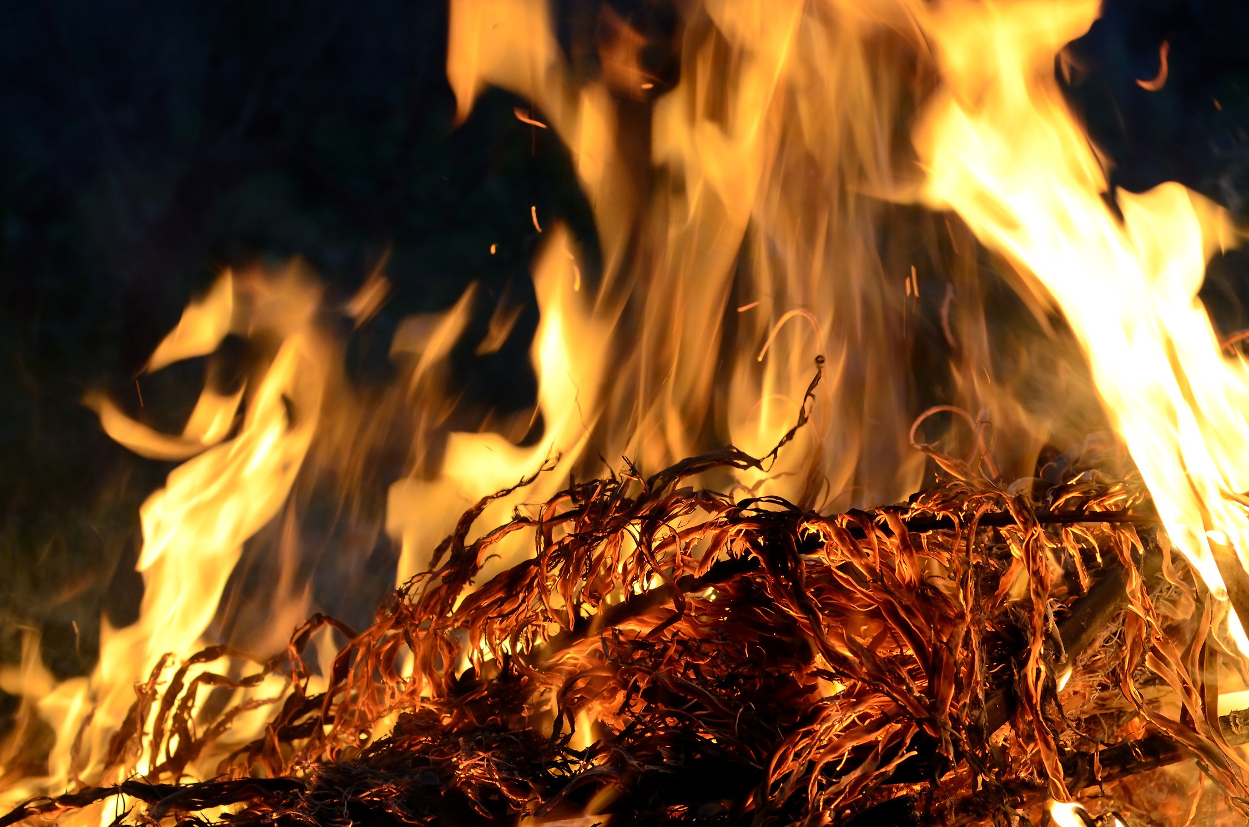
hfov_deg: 25.4
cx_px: 663
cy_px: 391
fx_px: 2770
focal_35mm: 80
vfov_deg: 17.0
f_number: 5.6
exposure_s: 1/100
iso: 400
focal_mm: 50
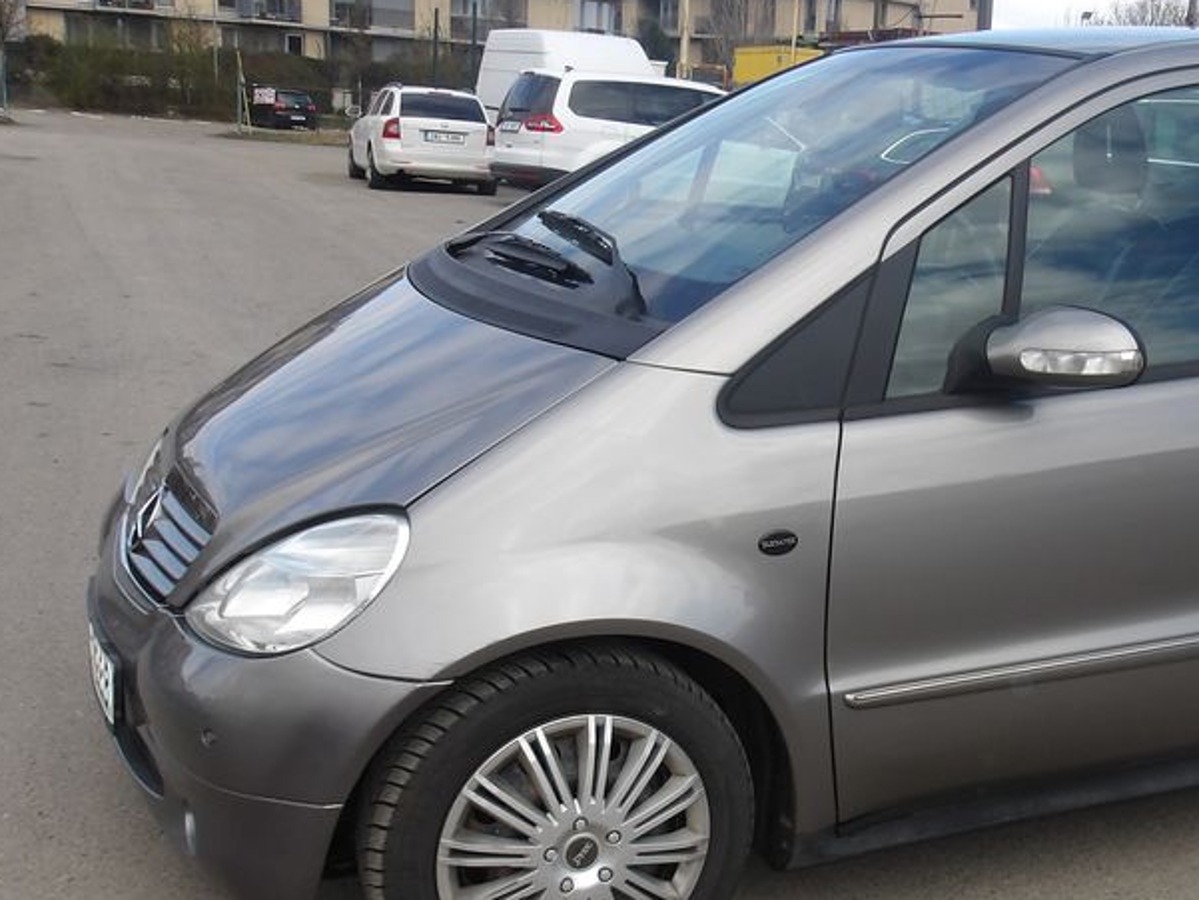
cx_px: 914
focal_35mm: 46
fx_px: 1594
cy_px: 503
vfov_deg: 31.5
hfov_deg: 40.0
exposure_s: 1/837
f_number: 3
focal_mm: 4.9
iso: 100
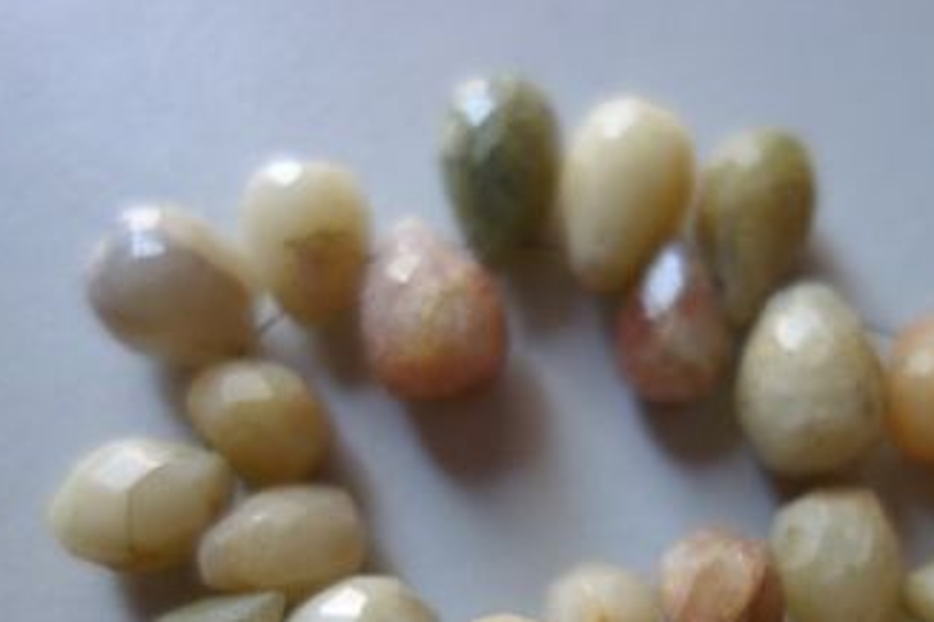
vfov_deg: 30.6
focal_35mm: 43
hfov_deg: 45.0
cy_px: 467
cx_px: 587
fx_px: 1115
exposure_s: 1/100
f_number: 2
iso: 125
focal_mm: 10.4
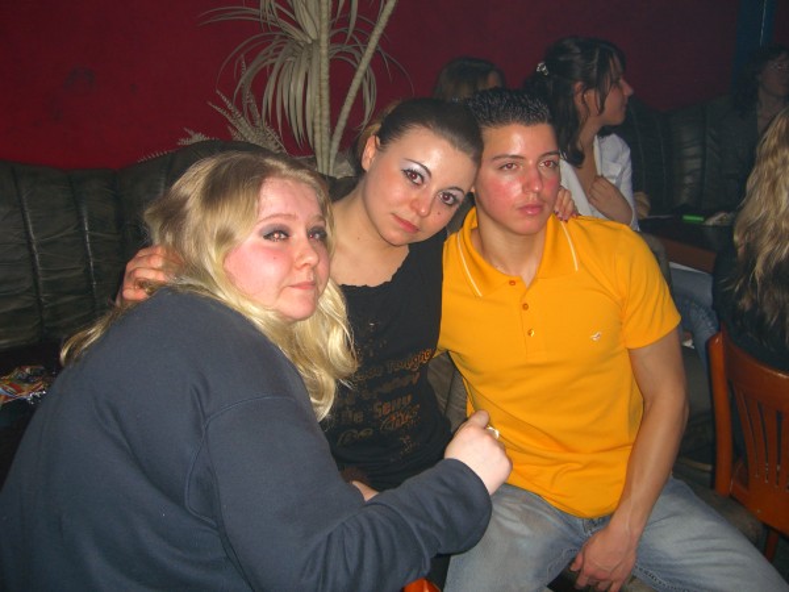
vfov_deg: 37.7
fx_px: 866
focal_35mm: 38
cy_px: 296
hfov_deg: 49.0
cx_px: 394
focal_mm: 7.9
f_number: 2.8
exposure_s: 1/60
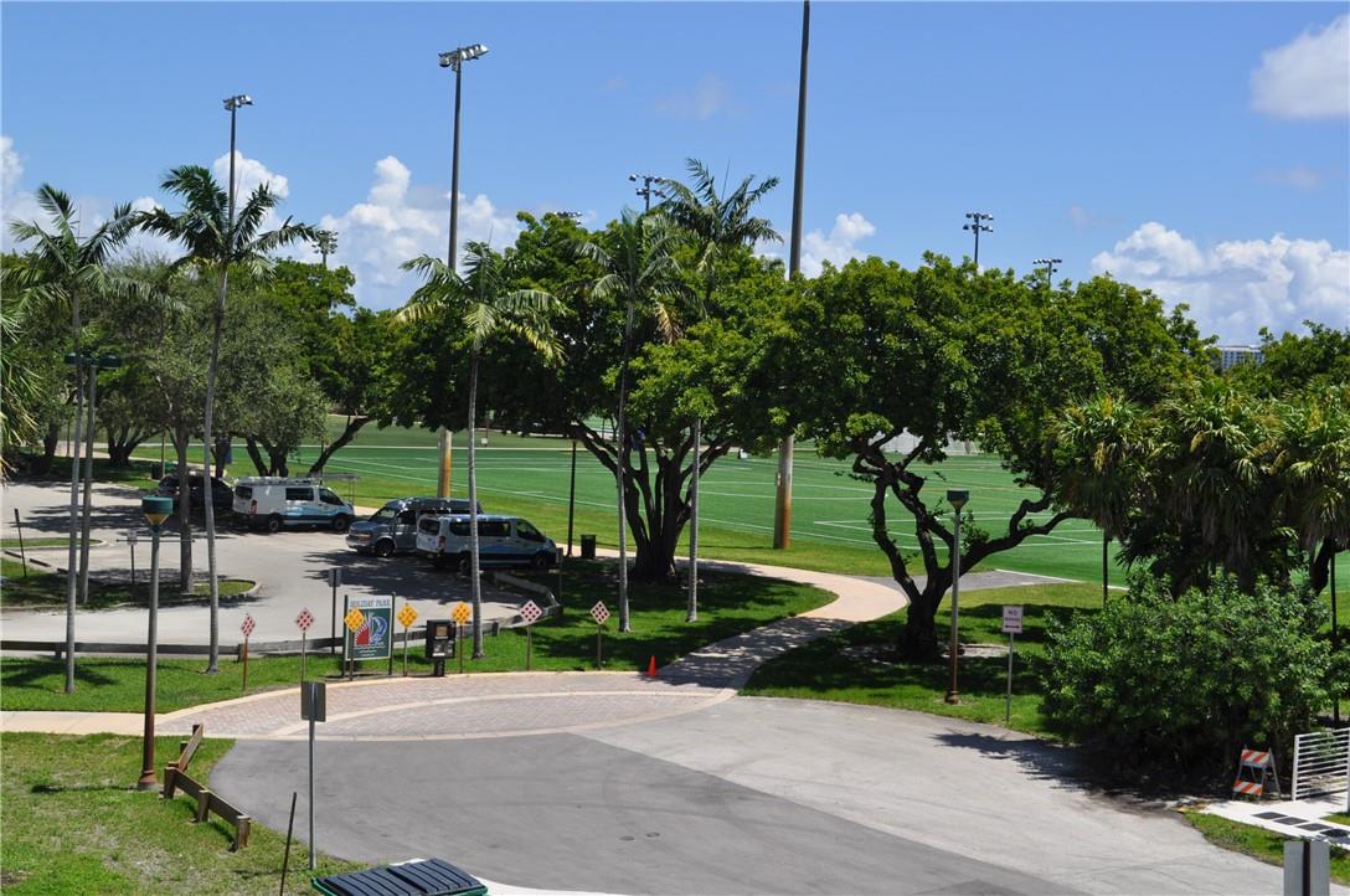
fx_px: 1797
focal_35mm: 48
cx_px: 675
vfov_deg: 28.0
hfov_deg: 41.2
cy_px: 448
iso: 200
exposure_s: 1/400
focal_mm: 32
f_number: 10
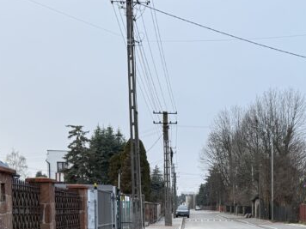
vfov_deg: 20.3
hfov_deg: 27.1
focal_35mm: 69
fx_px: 610
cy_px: 256
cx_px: 283
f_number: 1.78
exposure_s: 1/593
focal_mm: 6.76
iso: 100
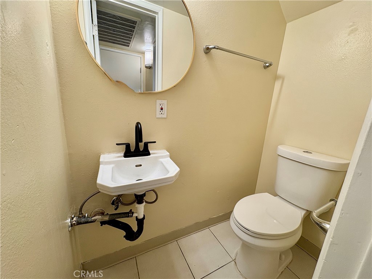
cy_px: 140
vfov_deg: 85.7
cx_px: 186
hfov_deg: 102.1
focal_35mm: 14
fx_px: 150
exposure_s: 1/120
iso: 100
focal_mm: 2.22
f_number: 2.2
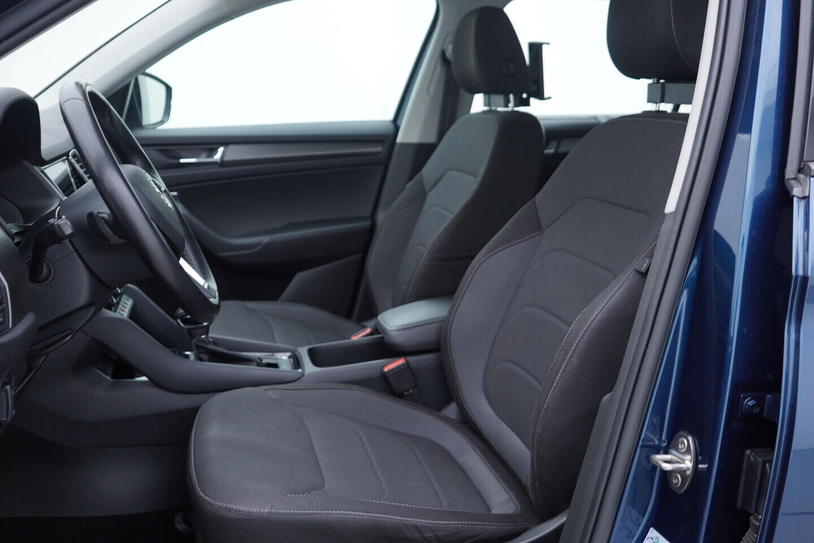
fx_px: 814
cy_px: 272
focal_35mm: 36
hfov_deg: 53.1
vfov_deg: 36.9
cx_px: 407
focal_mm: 24
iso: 125
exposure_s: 1/40
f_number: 2.8
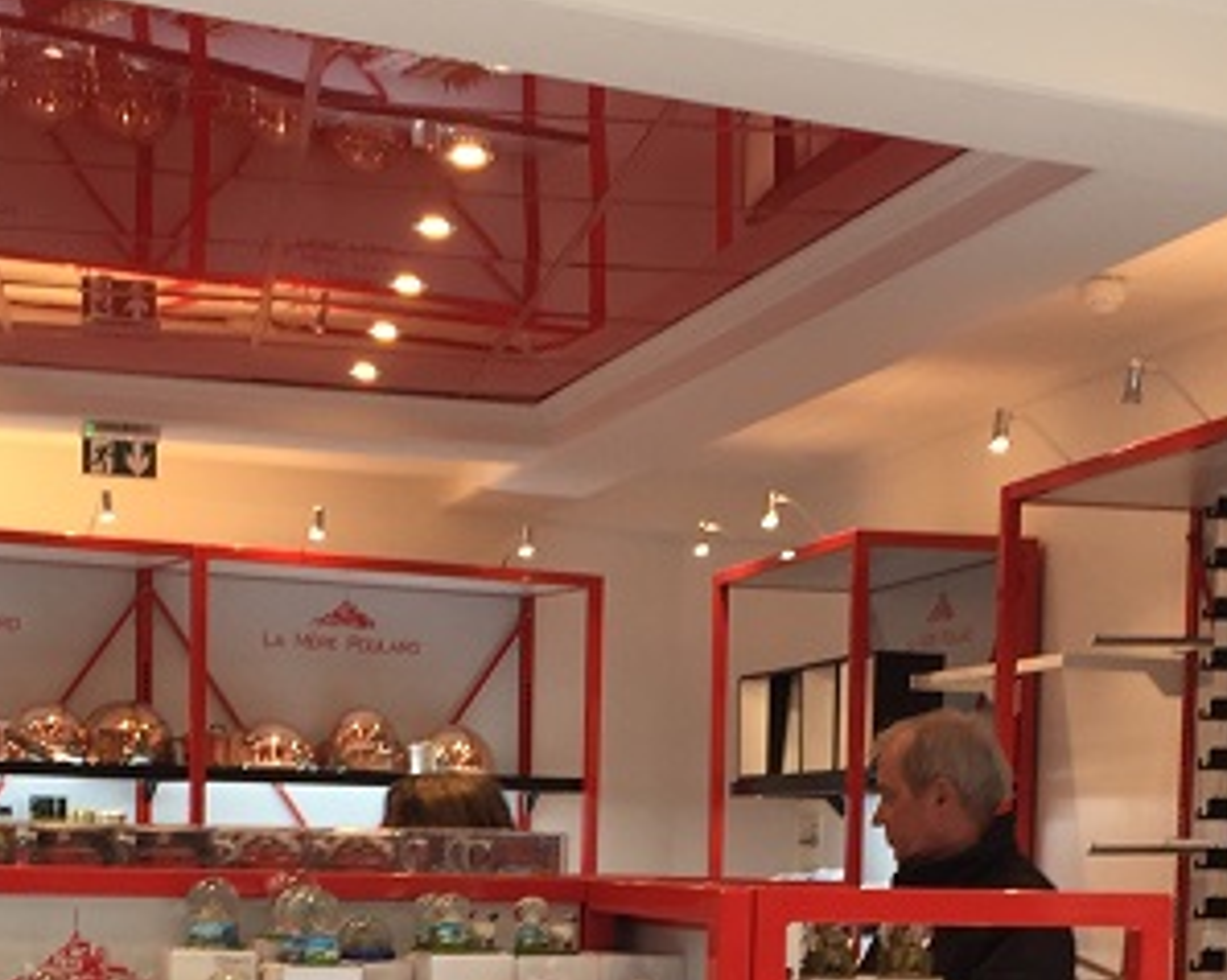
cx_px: 696
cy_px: 1013
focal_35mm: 76
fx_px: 2758
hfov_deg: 25.1
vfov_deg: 19.5
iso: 32
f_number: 2.2
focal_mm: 4.15
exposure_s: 1/50
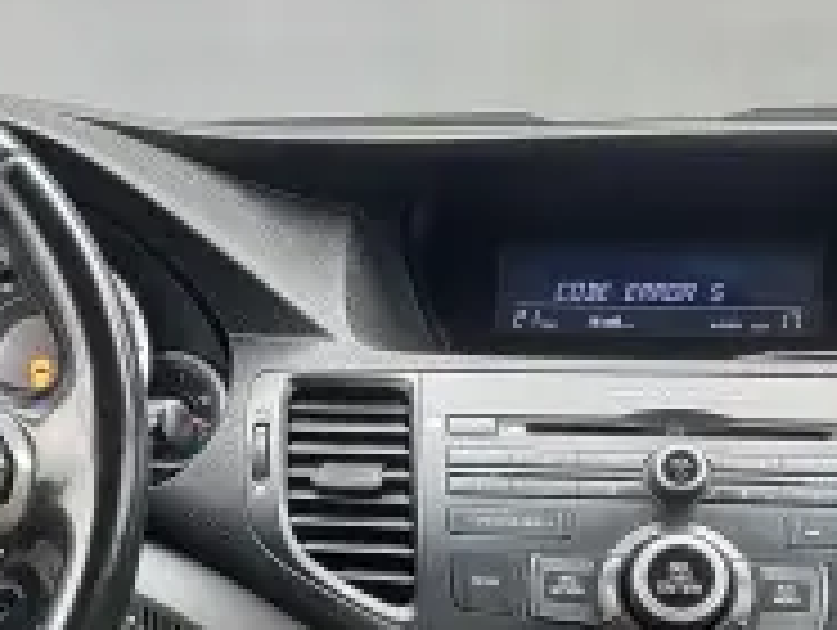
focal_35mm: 79
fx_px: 1913
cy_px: 634
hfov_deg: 23.9
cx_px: 58
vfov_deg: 18.2
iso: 278
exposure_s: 1/100
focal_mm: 5.56
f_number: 1.8
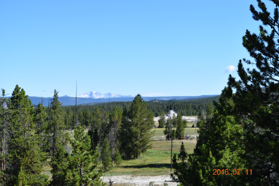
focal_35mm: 82
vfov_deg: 16.5
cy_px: 93
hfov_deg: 24.6
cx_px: 140
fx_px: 639
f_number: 9
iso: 200
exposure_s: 1/320
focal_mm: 55
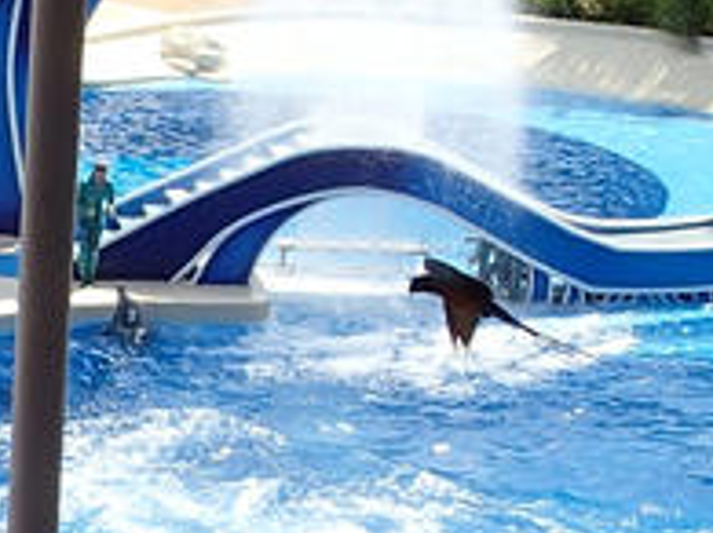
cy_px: 418
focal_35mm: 77
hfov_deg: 25.2
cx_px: 227
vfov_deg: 19.0
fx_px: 1585
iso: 200
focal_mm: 5.5
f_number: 3.2
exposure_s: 1/1600
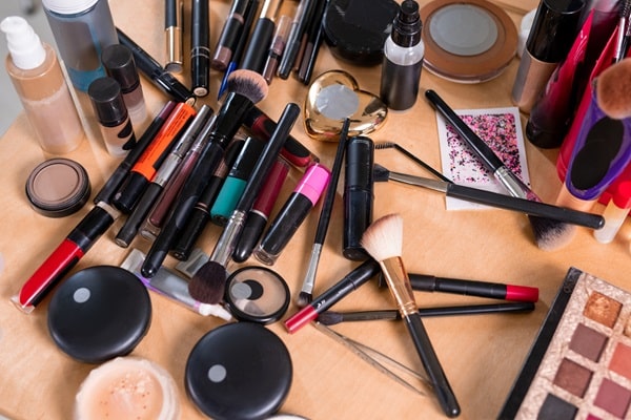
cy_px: 210
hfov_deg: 39.6
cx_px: 316
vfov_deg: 27.0
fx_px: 876
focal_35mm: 50
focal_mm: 50
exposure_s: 1/250
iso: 800
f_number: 4
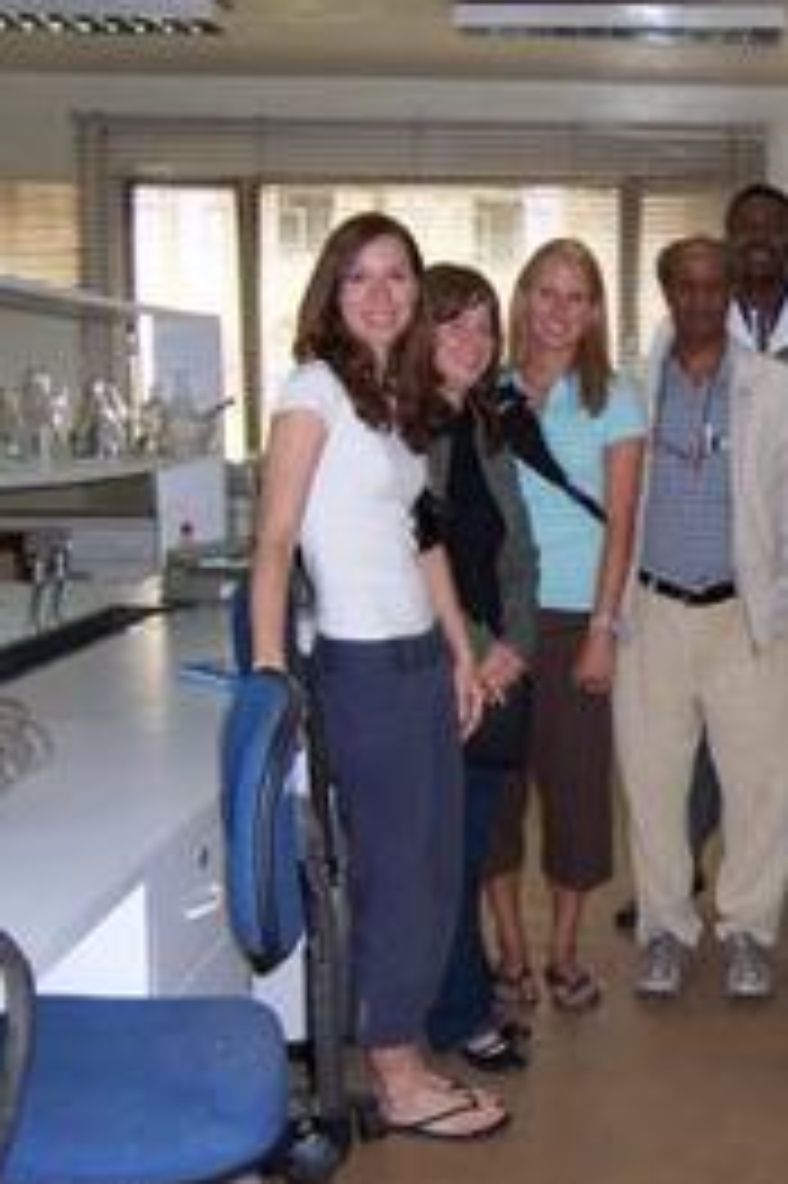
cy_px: 599
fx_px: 1545
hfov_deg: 27.8
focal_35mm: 47
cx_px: 666
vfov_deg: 41.9
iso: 140
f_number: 2.8
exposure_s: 1/60
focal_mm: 5.5
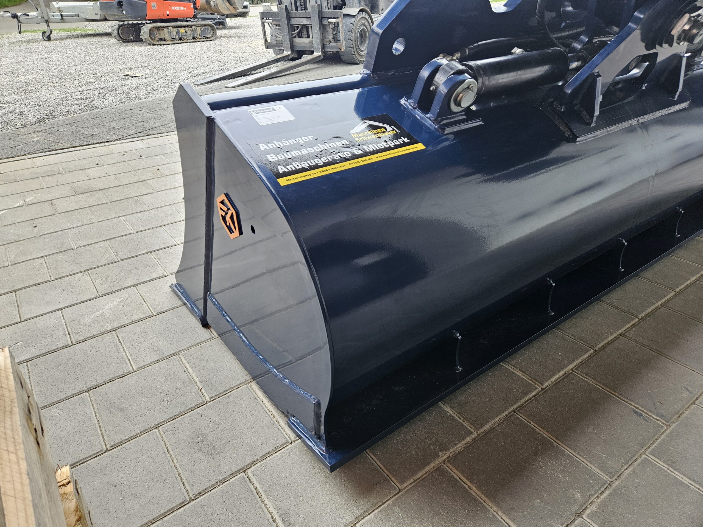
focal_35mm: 23
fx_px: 467
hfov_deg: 73.9
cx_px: 352
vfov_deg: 58.9
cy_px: 264
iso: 64
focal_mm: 5.4
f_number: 1.8
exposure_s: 1/180
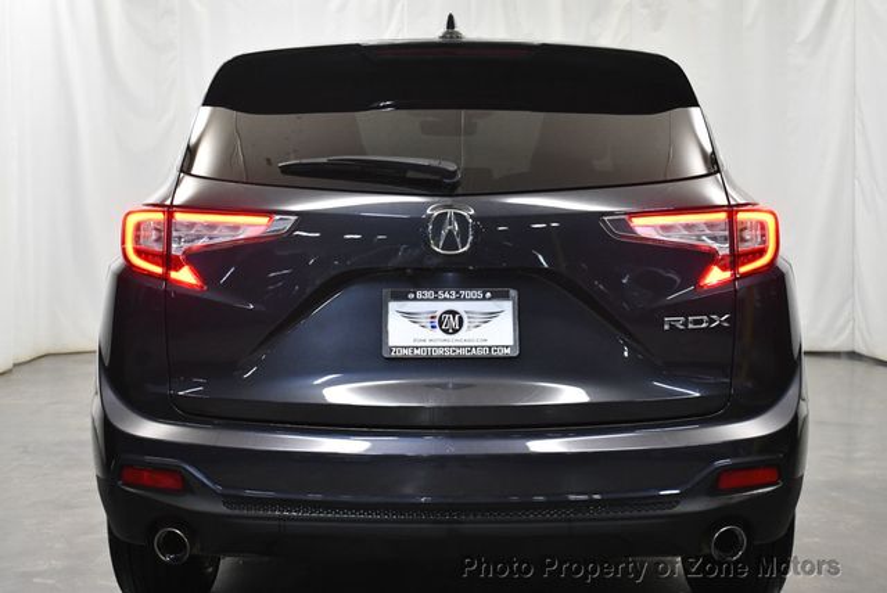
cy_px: 296
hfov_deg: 32.4
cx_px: 444
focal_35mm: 62
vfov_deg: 22.0
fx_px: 1529
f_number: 4.2
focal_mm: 31
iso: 1600
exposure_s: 1/125
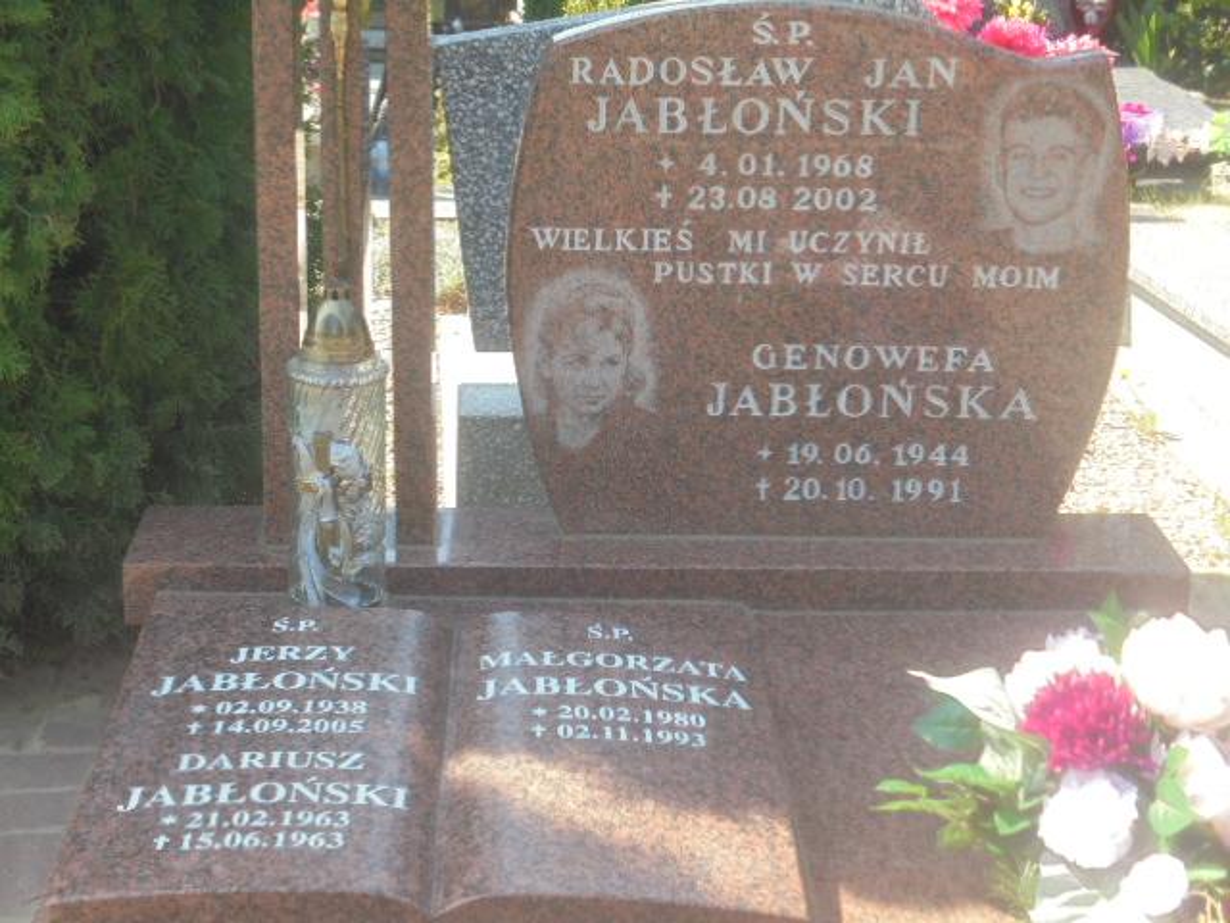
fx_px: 2274
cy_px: 462
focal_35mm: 64
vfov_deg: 22.9
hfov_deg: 30.3
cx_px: 615
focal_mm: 11.5
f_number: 5.6
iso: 100
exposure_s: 1/80
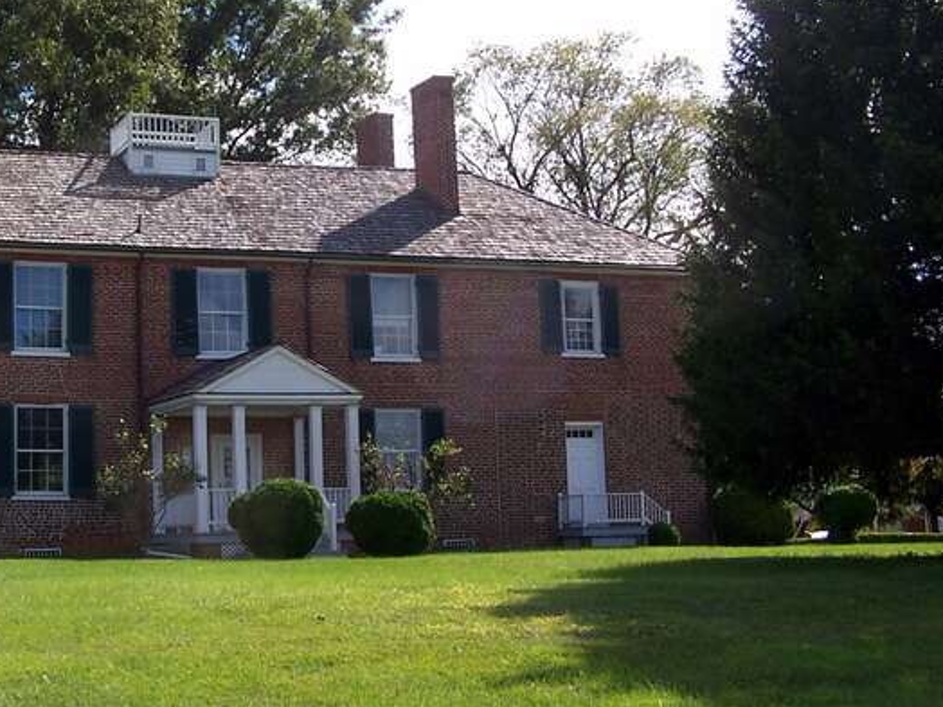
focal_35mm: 58
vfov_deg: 25.2
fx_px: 1580
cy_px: 272
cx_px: 322
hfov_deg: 33.0
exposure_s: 1/500
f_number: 4
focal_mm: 6.3
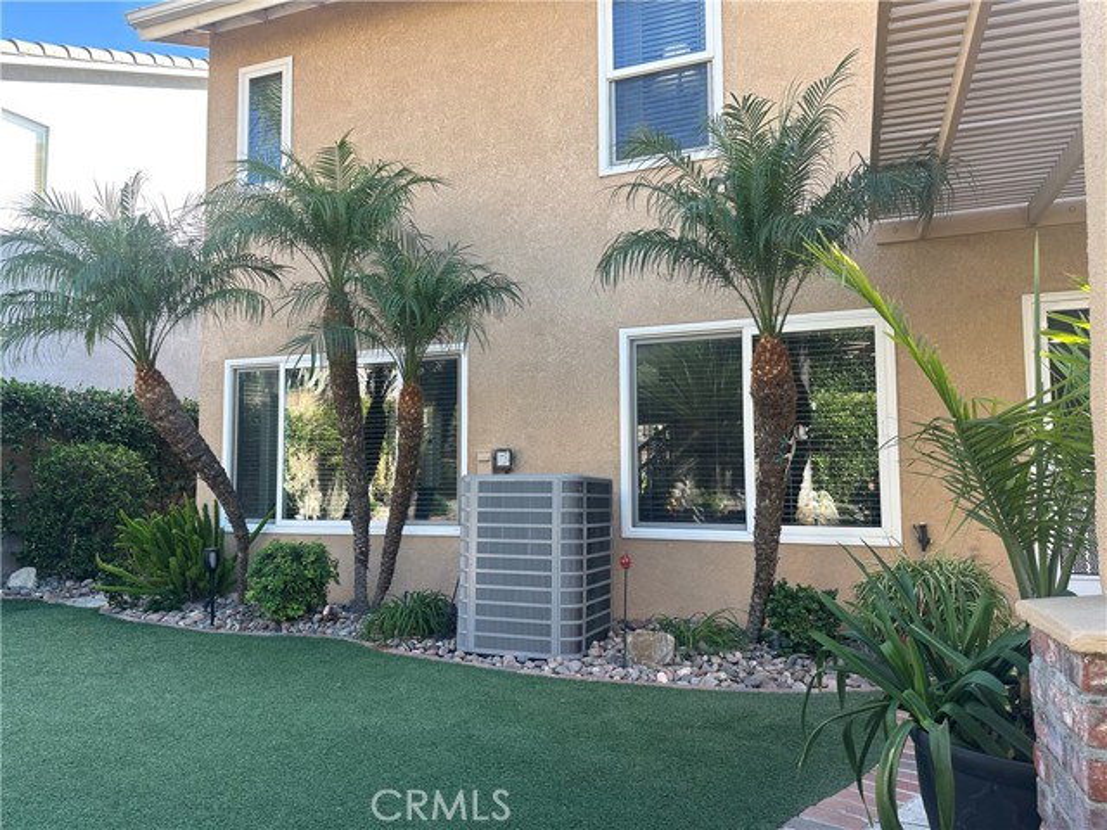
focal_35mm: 24
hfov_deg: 71.6
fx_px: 768
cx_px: 554
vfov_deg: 56.8
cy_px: 415
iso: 80
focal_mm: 6.86
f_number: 1.78
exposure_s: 1/384
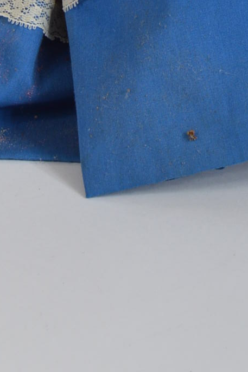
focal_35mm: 276
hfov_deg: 5.0
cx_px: 62
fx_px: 2856
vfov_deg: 7.1
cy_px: -442
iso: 100
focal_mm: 42
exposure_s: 1/160
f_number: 9
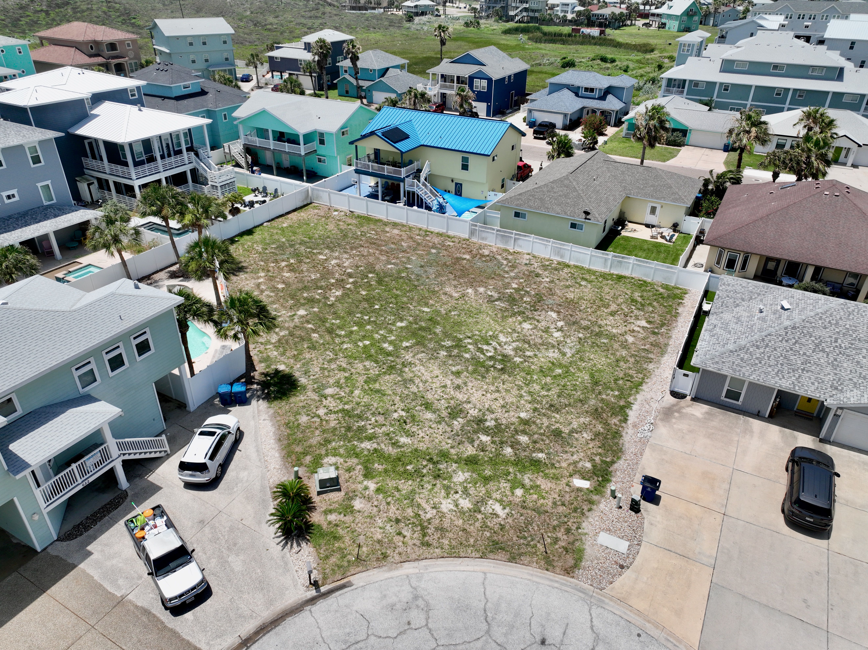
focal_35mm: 24
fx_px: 602
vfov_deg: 56.8
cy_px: 325
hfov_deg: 71.6
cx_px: 434
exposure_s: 1/2500
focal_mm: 12.29
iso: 100
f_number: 2.8
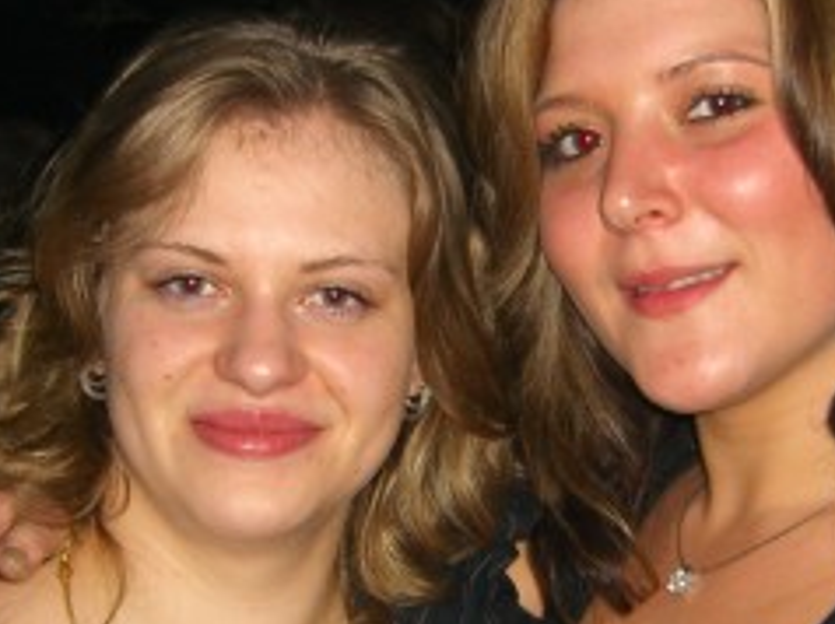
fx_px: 2313
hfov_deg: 20.4
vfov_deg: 15.3
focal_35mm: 96
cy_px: 442
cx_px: 509
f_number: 2.8
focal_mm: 7.9
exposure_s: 1/60
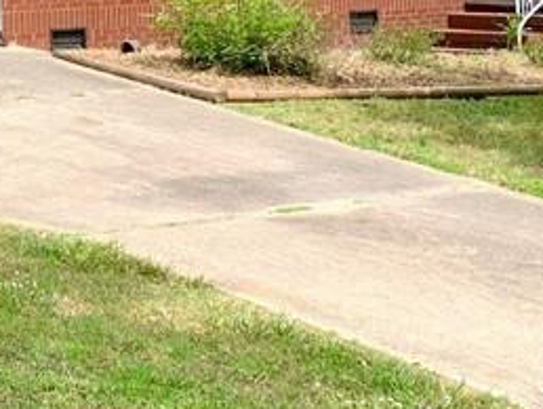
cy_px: -105
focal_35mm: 103
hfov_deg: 18.0
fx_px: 1617
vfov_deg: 13.9
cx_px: -133
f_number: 1.8
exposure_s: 1/808
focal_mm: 4.25
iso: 25
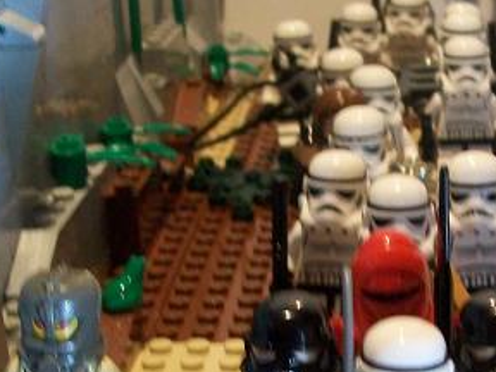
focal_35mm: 87
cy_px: 280
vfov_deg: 16.9
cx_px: 411
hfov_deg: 22.1
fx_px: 1247
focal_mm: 6
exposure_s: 1/20
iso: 160
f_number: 2.7
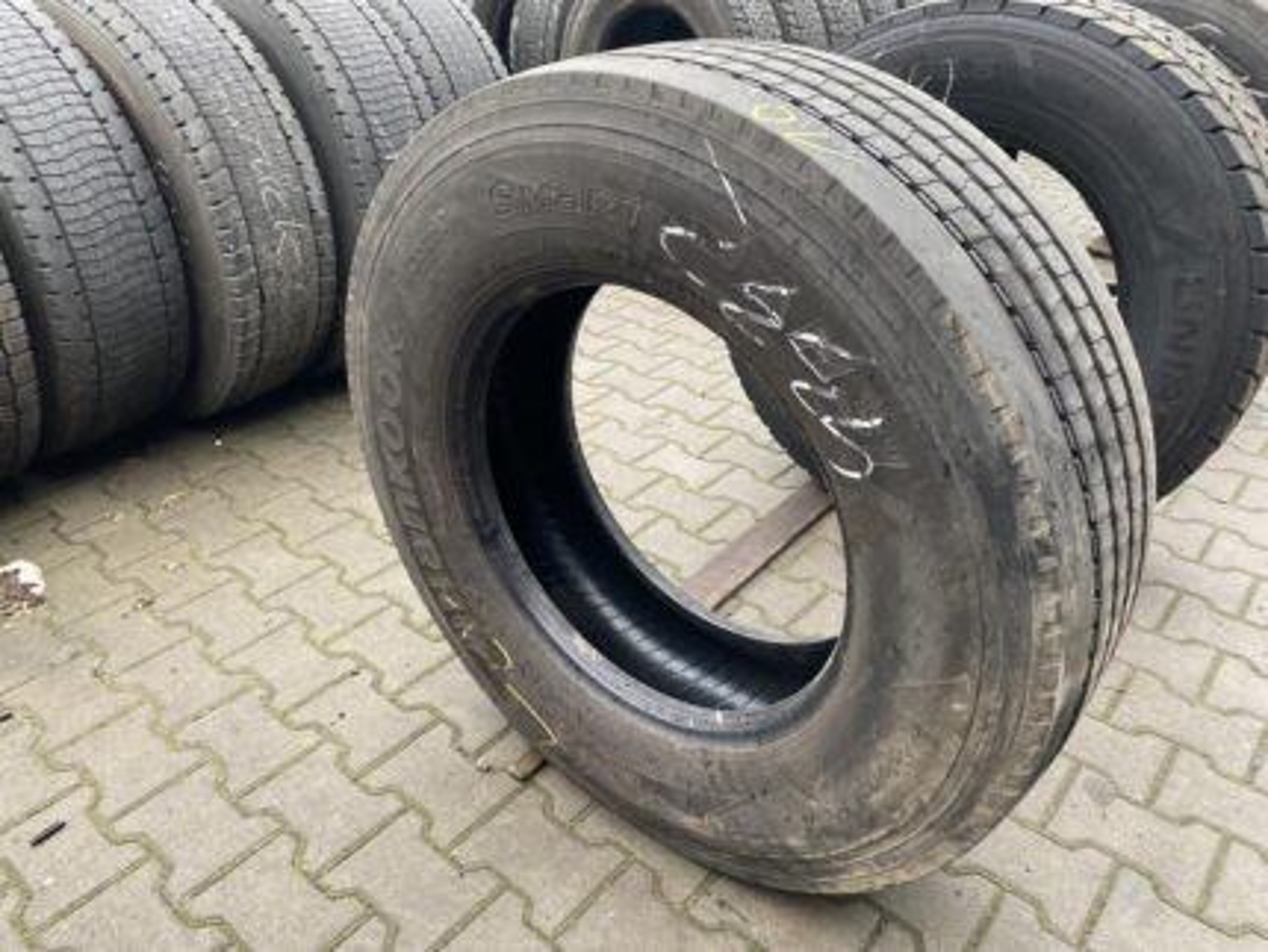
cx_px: 634
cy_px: 476
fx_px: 953
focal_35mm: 26
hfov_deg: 67.3
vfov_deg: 53.1
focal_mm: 4.25
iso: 125
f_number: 1.8
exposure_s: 1/100
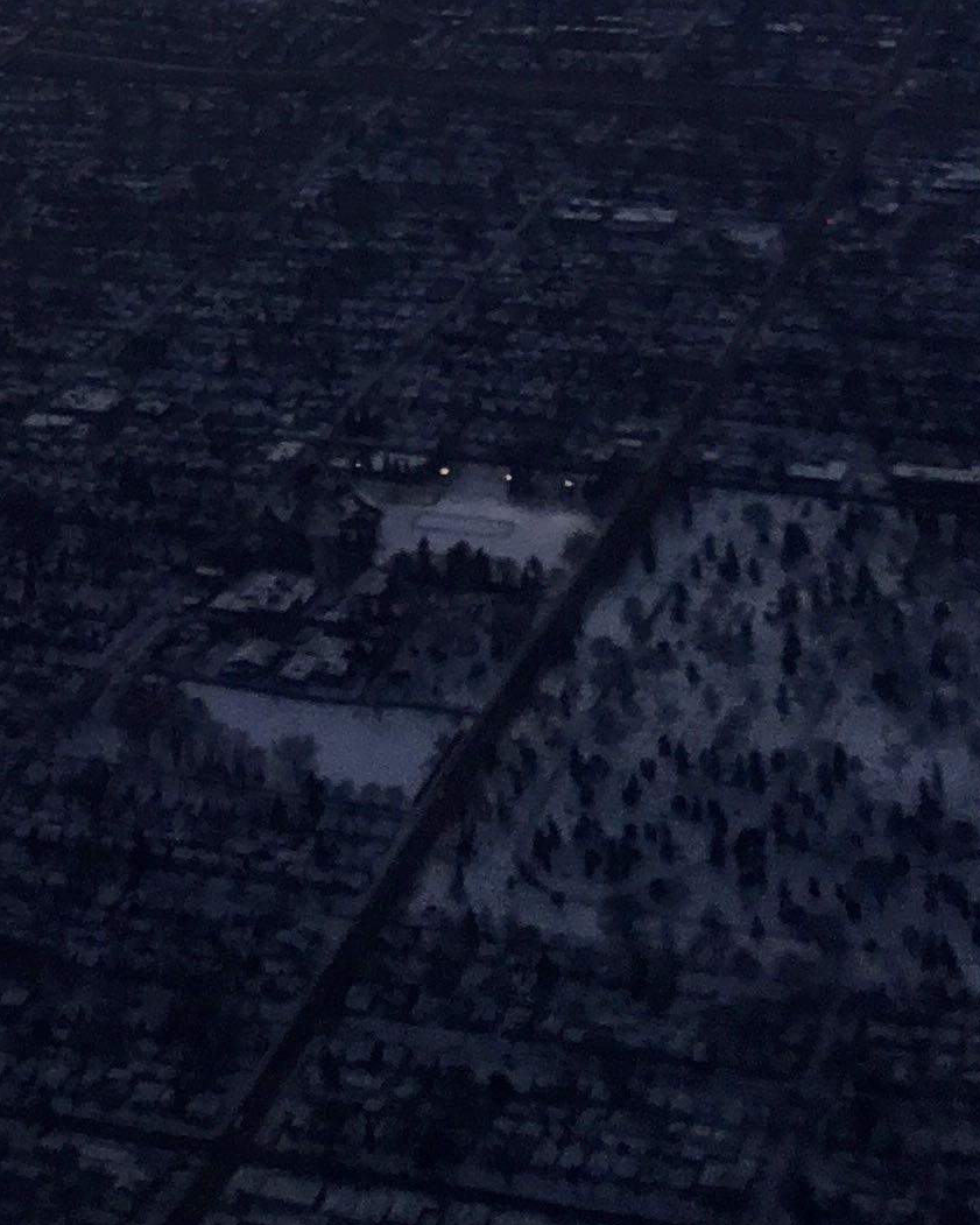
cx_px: -161
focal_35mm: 94
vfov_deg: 18.6
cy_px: -469
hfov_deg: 15.8
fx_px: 3408
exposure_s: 1/120
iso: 32
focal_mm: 3.3
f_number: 2.4
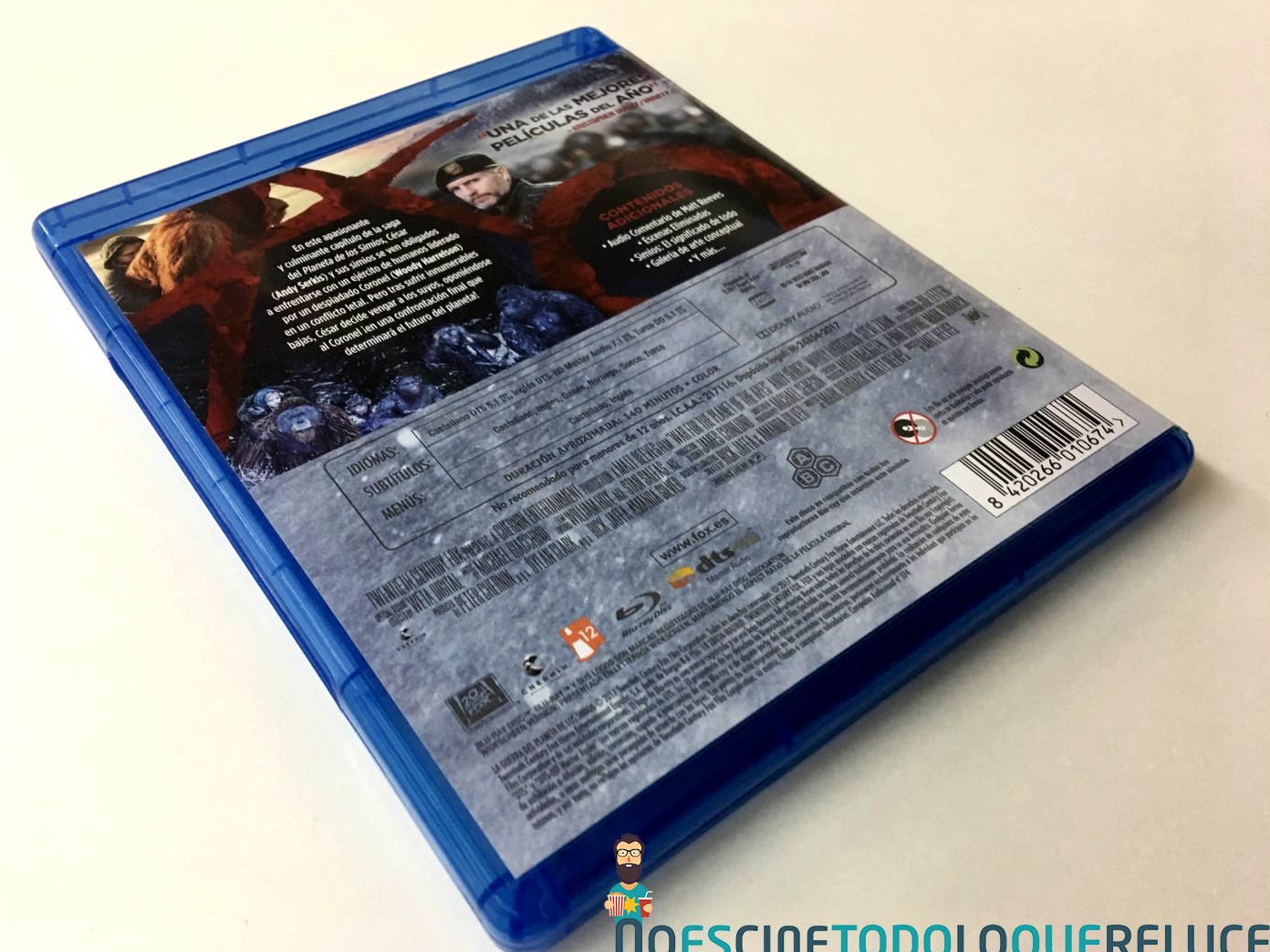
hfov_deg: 60.0
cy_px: 489
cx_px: 621
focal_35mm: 30
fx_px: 1101
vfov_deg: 46.8
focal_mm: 4.15
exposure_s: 1/17
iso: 50
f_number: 2.2
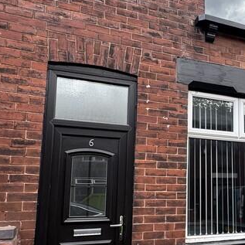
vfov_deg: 41.6
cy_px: 152
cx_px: 219
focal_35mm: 40
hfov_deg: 39.0
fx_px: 320
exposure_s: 1/251
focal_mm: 2.22
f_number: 2.2
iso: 40
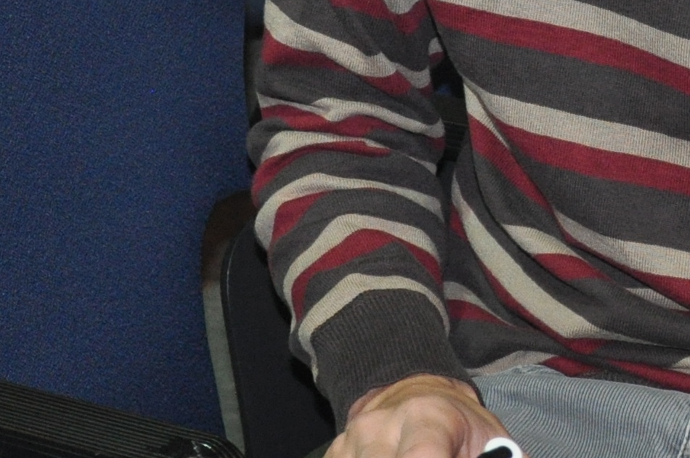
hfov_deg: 12.1
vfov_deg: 8.1
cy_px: 33
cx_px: 604
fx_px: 3240
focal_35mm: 169
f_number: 4
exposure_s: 1/60
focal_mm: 25
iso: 800
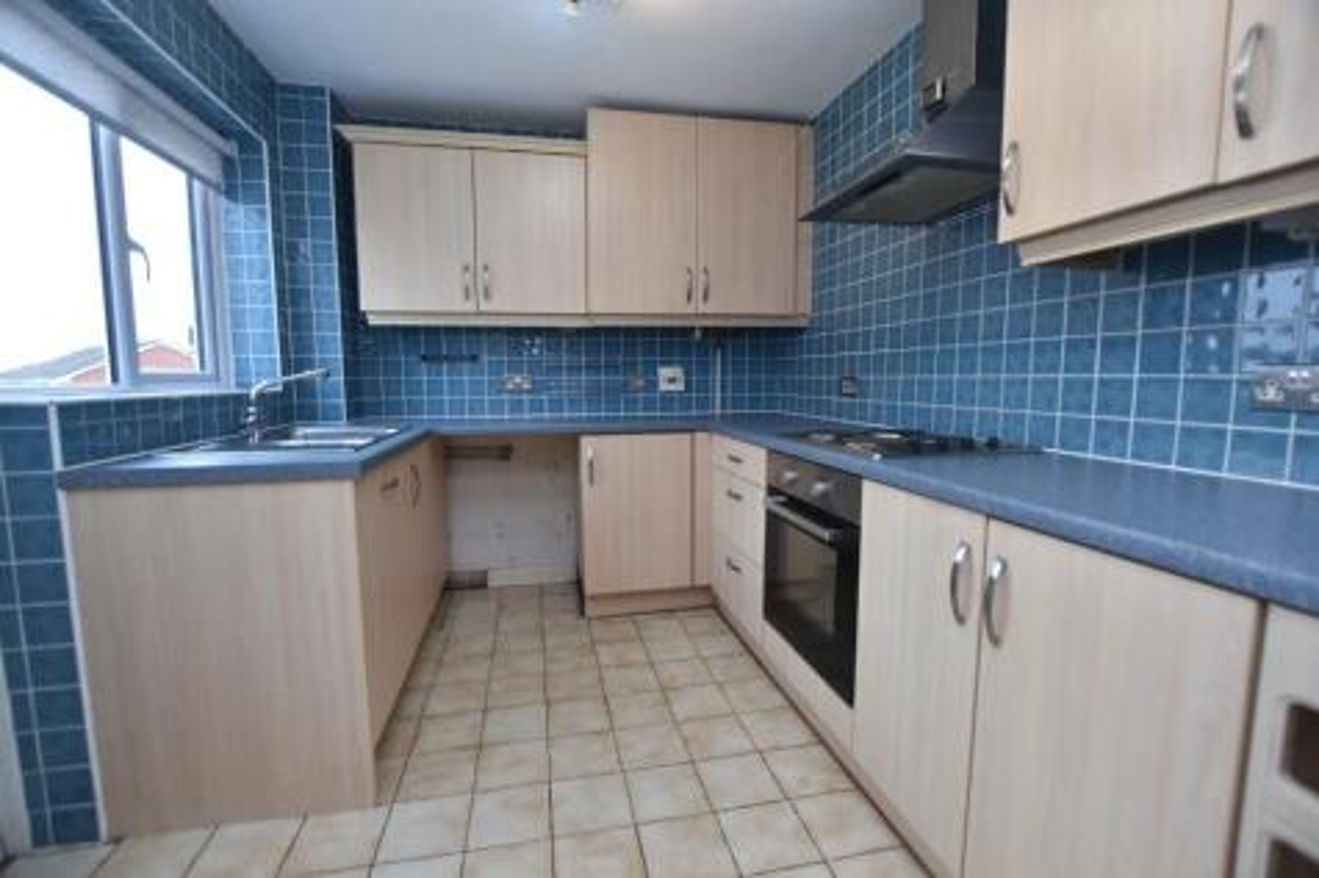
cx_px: 660
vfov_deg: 77.3
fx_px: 549
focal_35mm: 15
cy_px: 439
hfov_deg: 100.4
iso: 500
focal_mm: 10
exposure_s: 1/250
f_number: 3.5
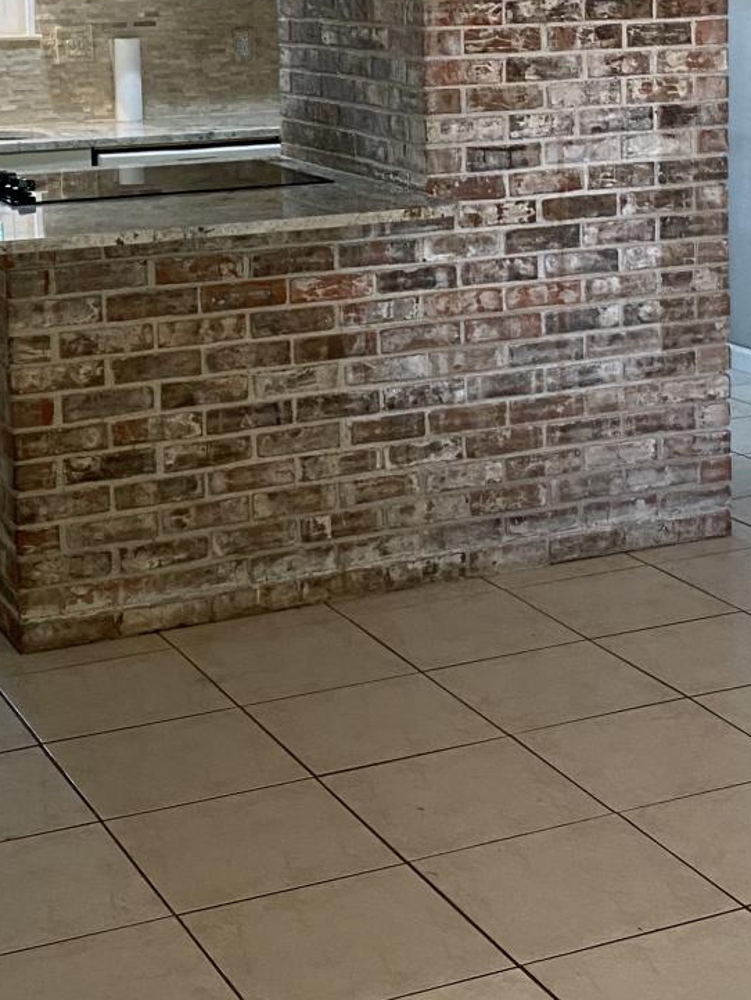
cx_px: 489
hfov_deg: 20.4
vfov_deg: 26.5
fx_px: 2082
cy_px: 193
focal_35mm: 72
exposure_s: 1/60
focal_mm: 4.25
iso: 200
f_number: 1.8
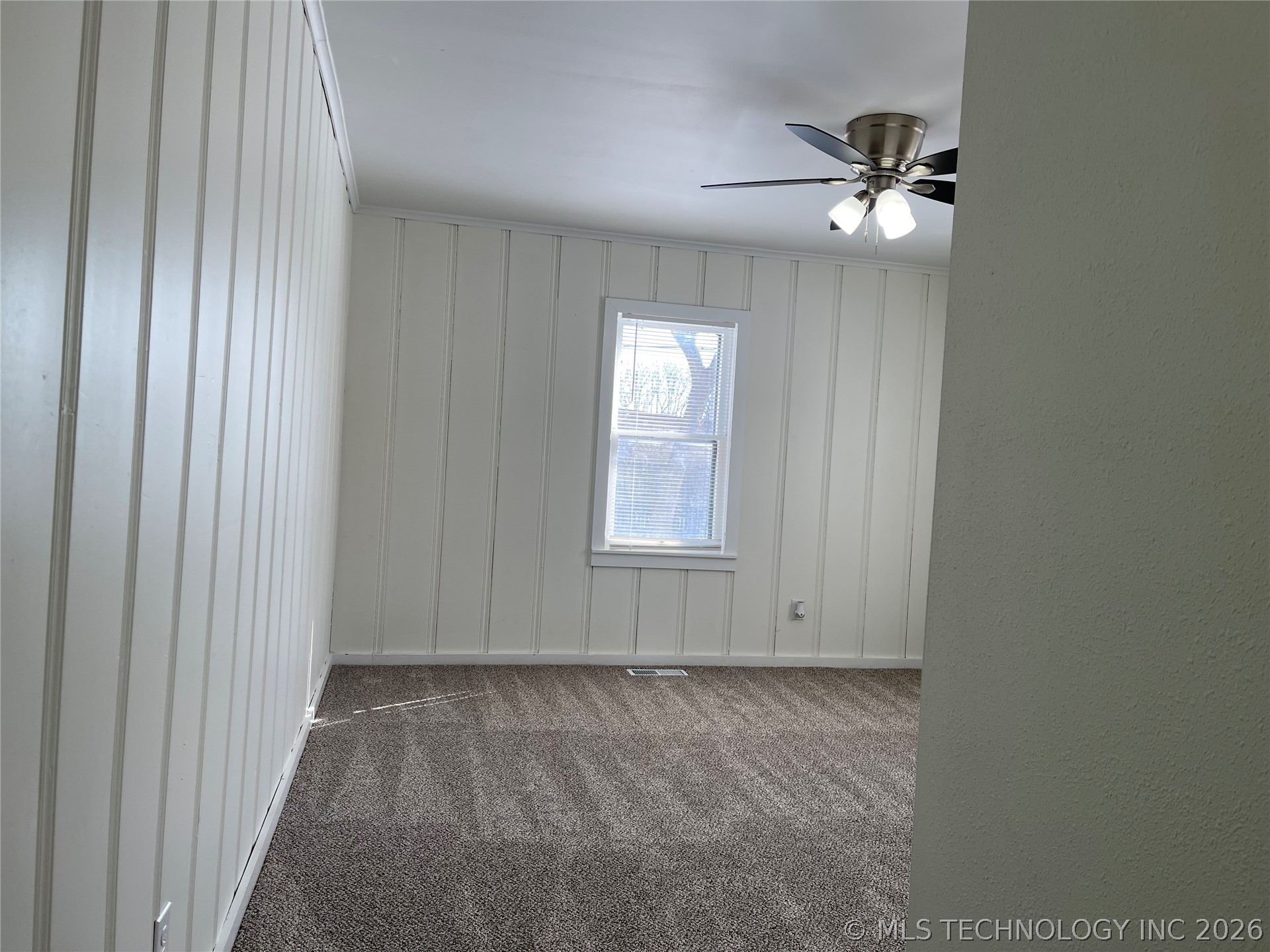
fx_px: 917
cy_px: 476
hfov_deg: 69.4
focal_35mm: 25
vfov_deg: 54.9
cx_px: 635
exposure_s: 1/210
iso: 32
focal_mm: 5.1
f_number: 1.6
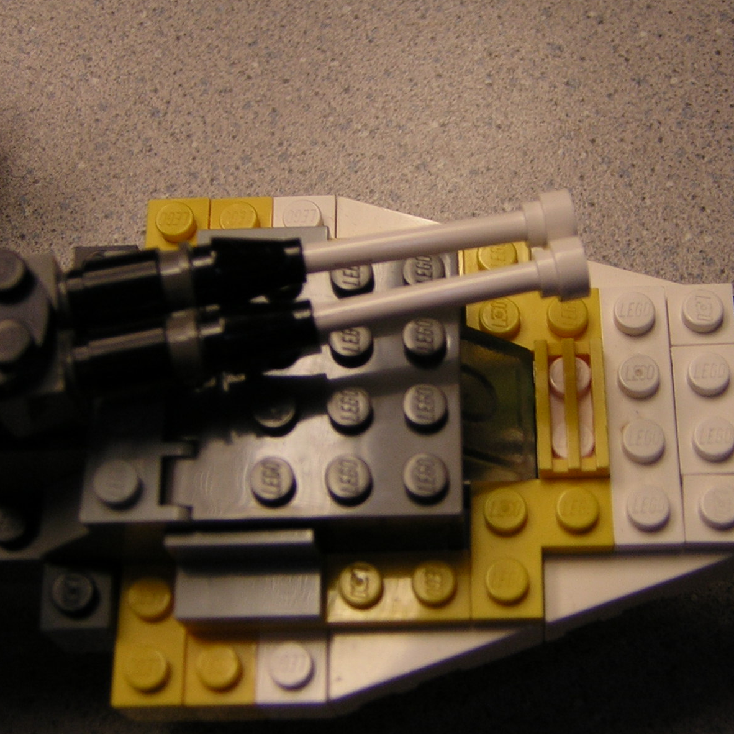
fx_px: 1463
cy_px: 369
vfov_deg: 28.2
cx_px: 490
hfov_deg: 28.0
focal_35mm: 61
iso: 50
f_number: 3.1
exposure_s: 1/30
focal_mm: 6.6
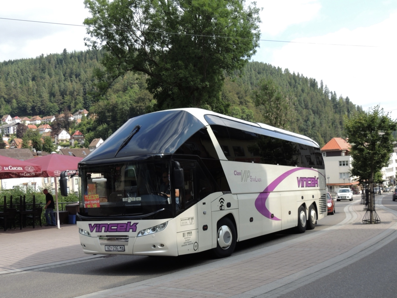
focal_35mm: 35
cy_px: 149
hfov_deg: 52.6
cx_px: 198
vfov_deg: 40.7
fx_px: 401
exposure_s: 1/500
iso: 100
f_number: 3.3
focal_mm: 6.2
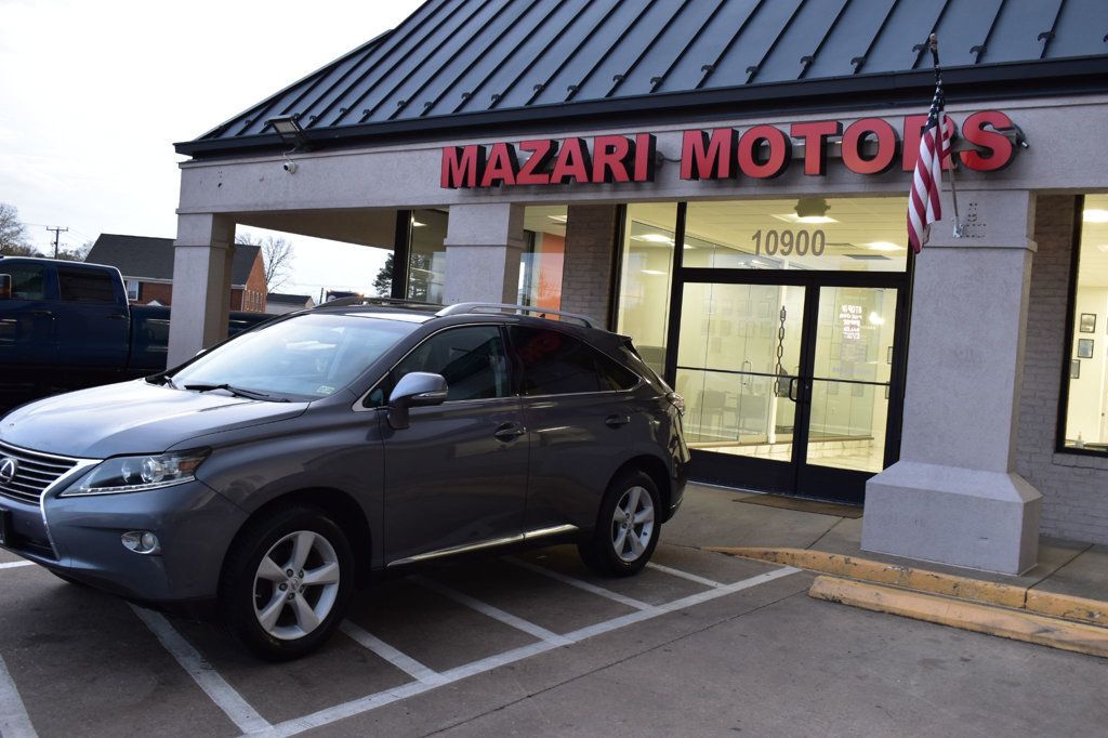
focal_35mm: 34
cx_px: 554
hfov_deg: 55.1
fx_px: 1061
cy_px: 369
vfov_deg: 38.3
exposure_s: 1/20
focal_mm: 23
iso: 400
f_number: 6.3
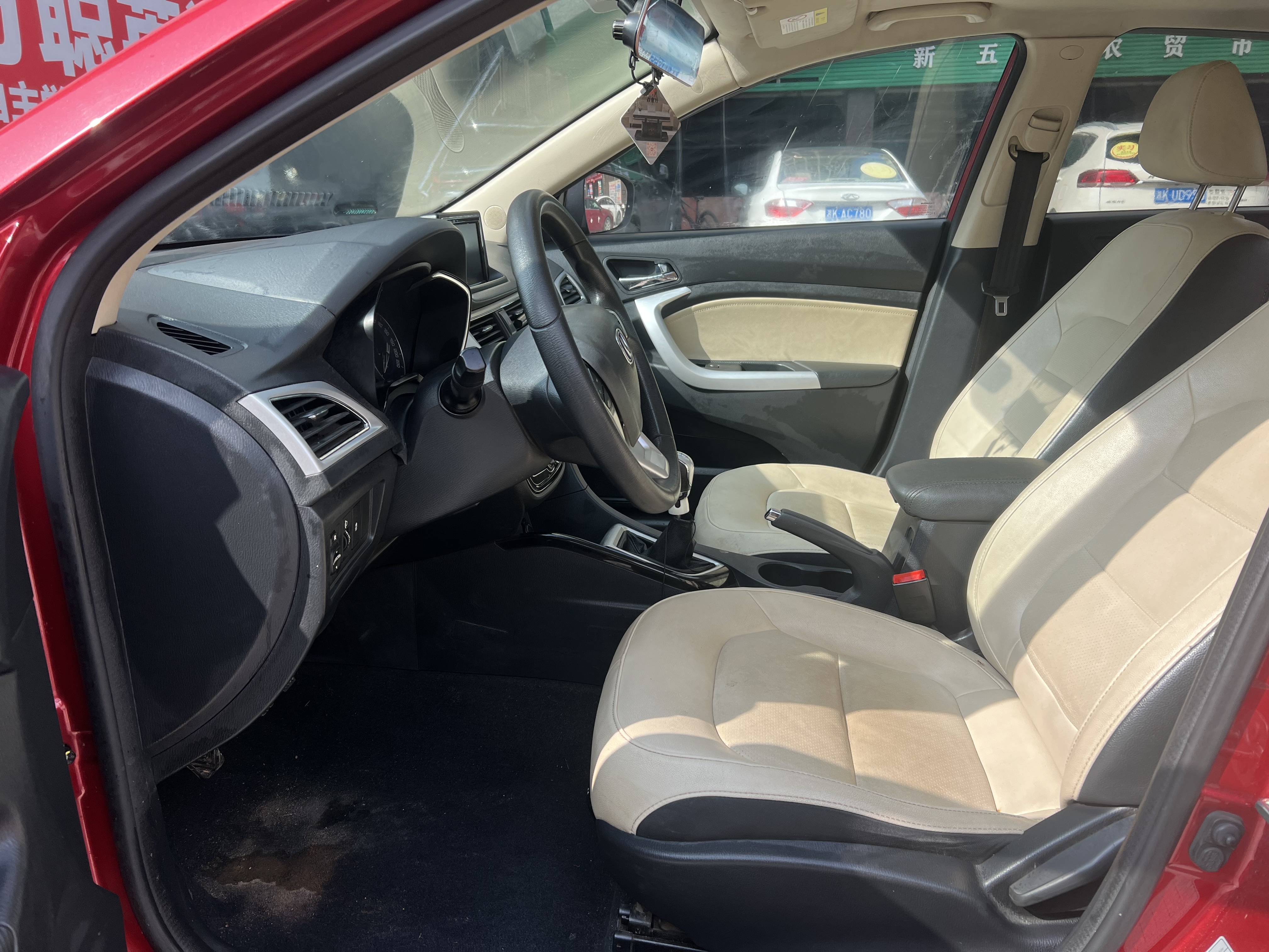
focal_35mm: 26
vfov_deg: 53.1
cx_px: 634
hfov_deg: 67.3
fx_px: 953
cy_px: 476
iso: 50
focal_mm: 5.7
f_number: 1.5
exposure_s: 1/1171
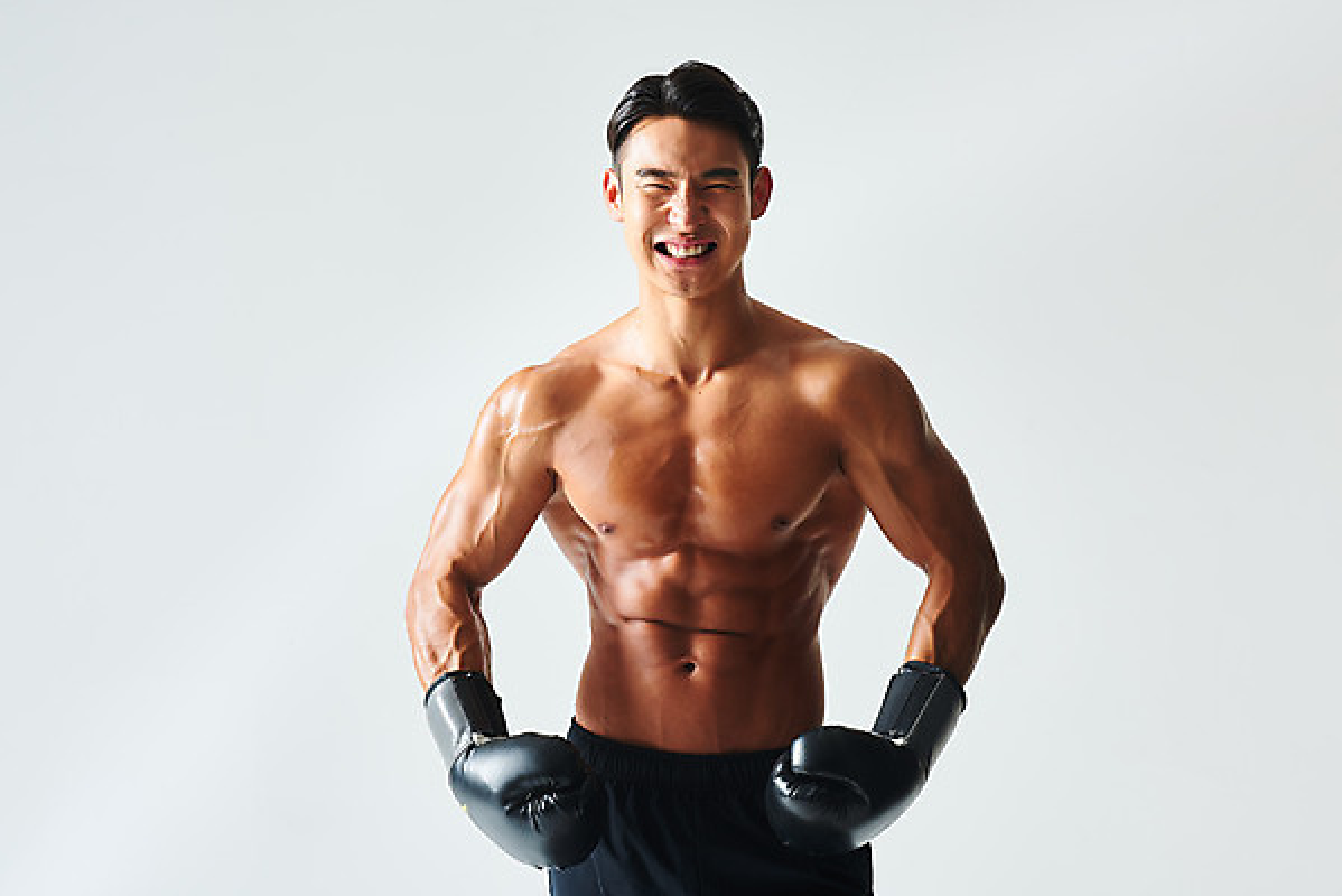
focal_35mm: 105
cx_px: 671
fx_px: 3916
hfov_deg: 19.4
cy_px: 448
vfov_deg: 13.1
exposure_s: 1/125
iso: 100
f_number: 11
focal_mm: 105
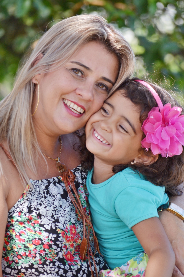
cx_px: 81
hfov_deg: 4.0
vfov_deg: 6.1
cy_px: 147
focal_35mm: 340
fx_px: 2606
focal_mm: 200
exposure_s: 1/125
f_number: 7.1
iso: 160
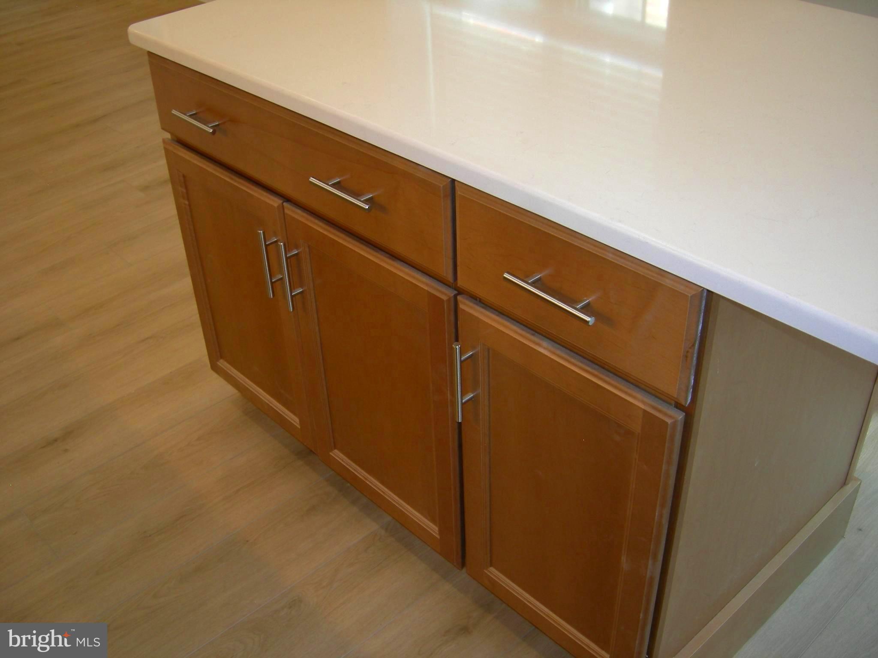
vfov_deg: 39.7
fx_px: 913
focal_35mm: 36
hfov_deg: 51.4
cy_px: 329
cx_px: 439
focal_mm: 7.5
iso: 64
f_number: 2.7
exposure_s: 1/30
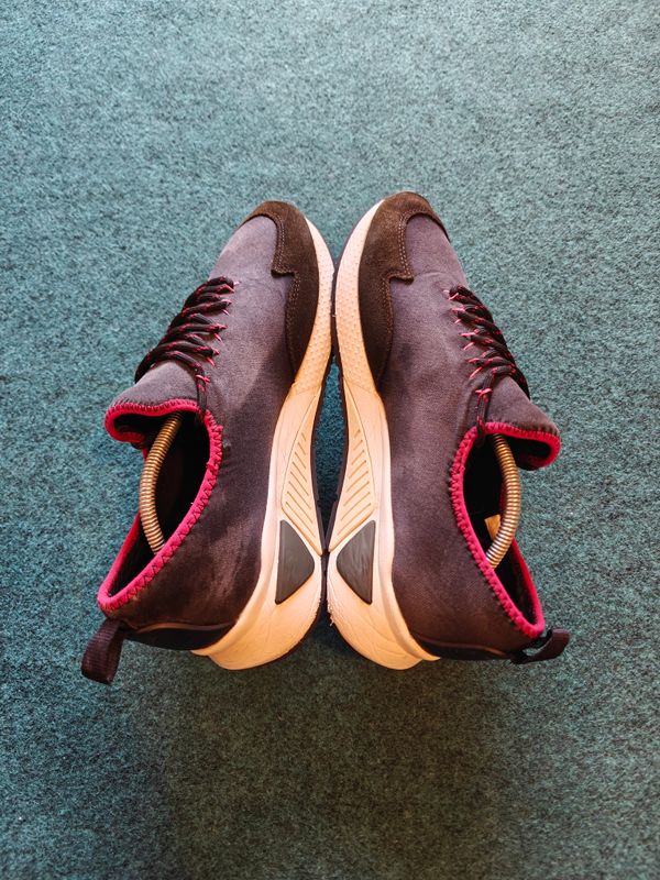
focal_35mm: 23
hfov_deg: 58.9
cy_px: 440
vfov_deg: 73.9
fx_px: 585
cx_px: 330
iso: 320
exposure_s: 1/50
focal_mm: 6.06
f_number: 1.6
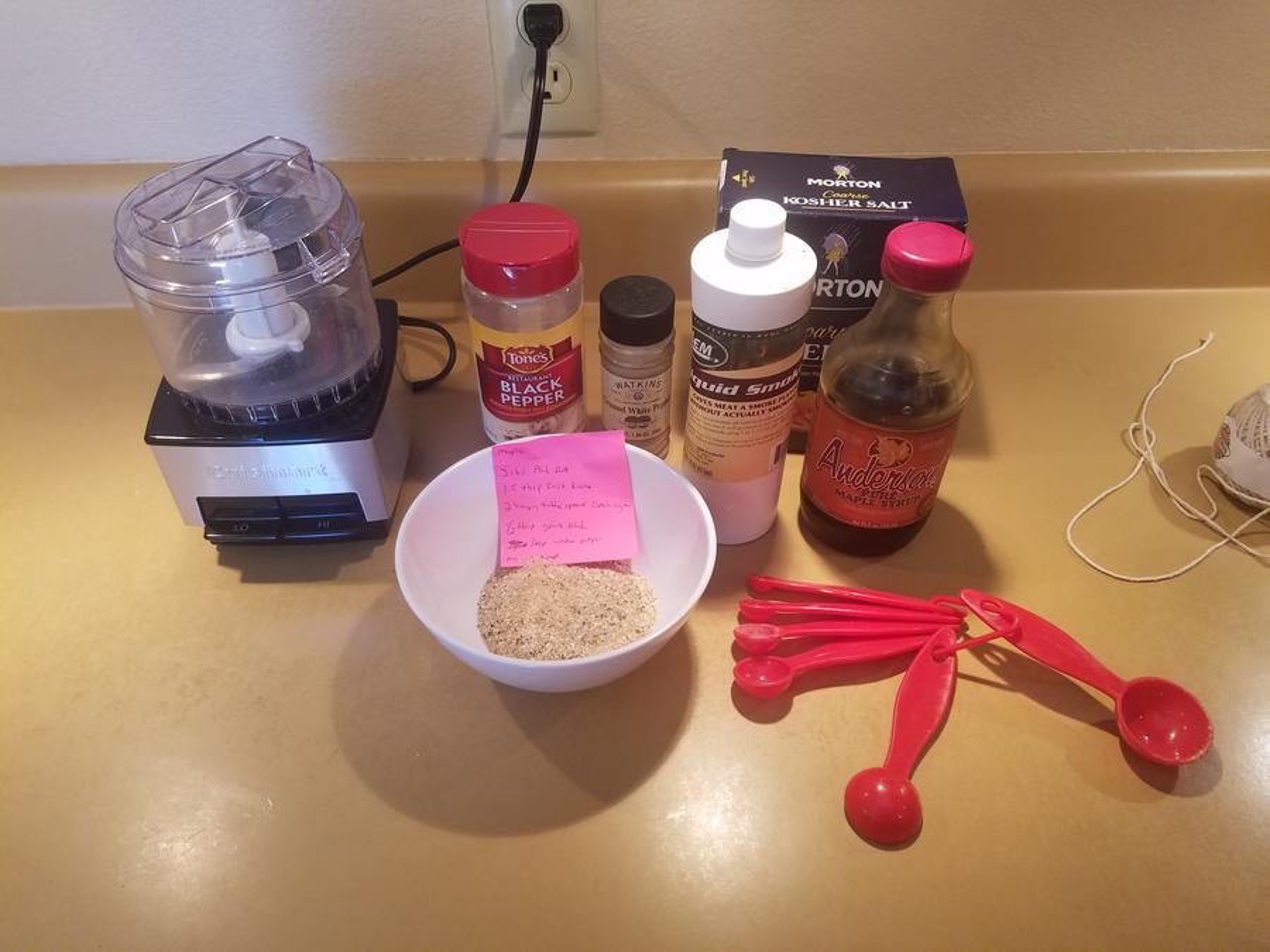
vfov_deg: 53.1
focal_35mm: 26
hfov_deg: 67.3
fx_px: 954
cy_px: 476
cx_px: 635
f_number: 1.7
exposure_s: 1/60
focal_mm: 4.2
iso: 125
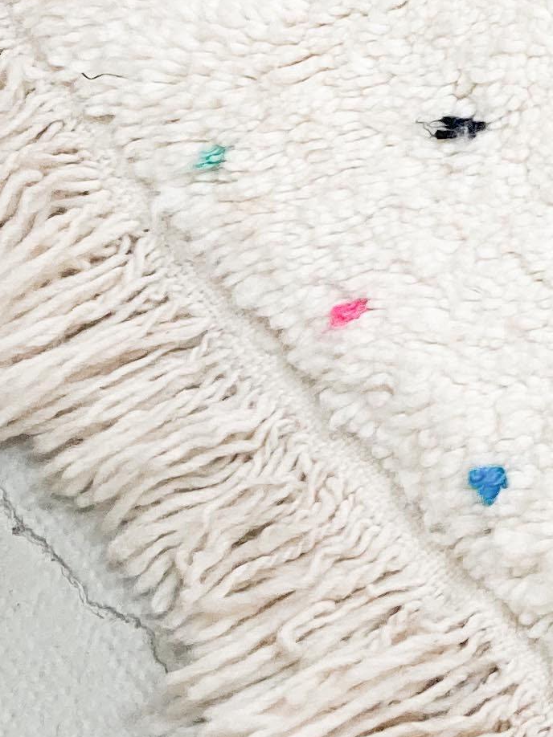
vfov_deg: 15.9
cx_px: 1010
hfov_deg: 11.2
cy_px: 150
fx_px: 2621
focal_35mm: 123
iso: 50
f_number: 1.8
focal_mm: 3.99
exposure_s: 1/100
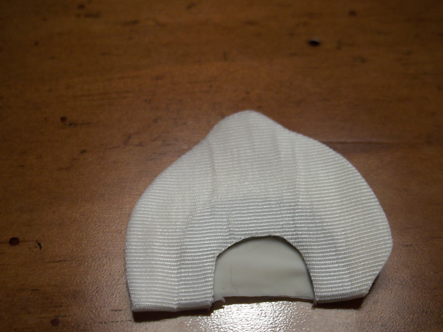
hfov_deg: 38.0
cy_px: 213
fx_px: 640
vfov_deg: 29.0
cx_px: 263
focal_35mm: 50
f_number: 2.8
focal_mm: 7.8
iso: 100
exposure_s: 1/30
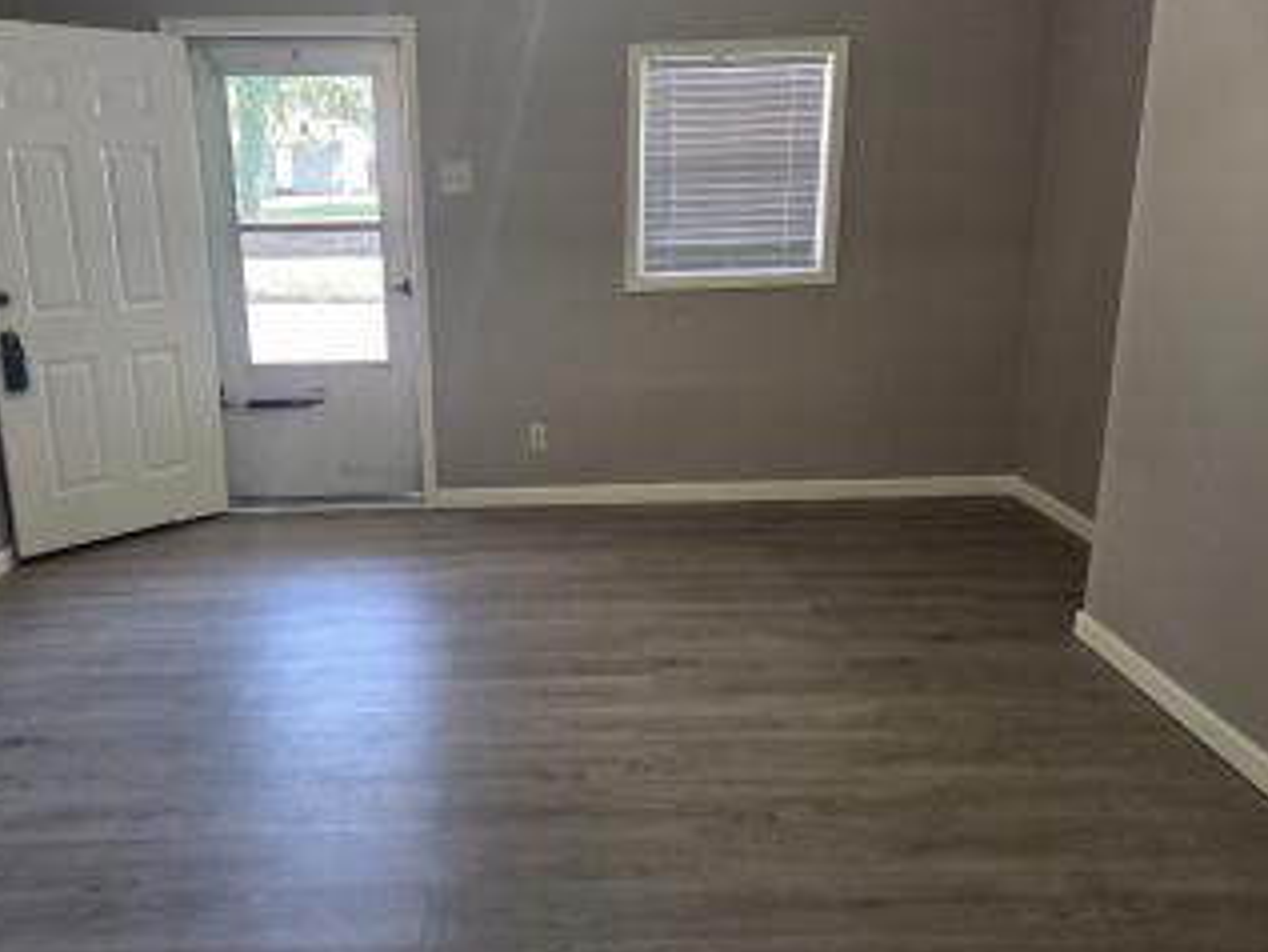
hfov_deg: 61.2
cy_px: 452
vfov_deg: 48.2
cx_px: 516
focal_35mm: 29
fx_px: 1063
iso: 250
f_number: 1.8
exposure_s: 1/120
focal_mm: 5.4
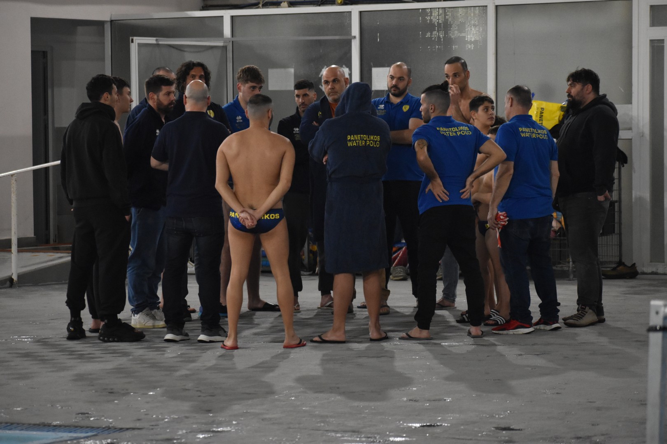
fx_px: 2918
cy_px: 222
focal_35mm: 158
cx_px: 334
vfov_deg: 8.7
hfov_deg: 13.0
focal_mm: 105
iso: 3200
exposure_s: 1/250
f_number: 4.8
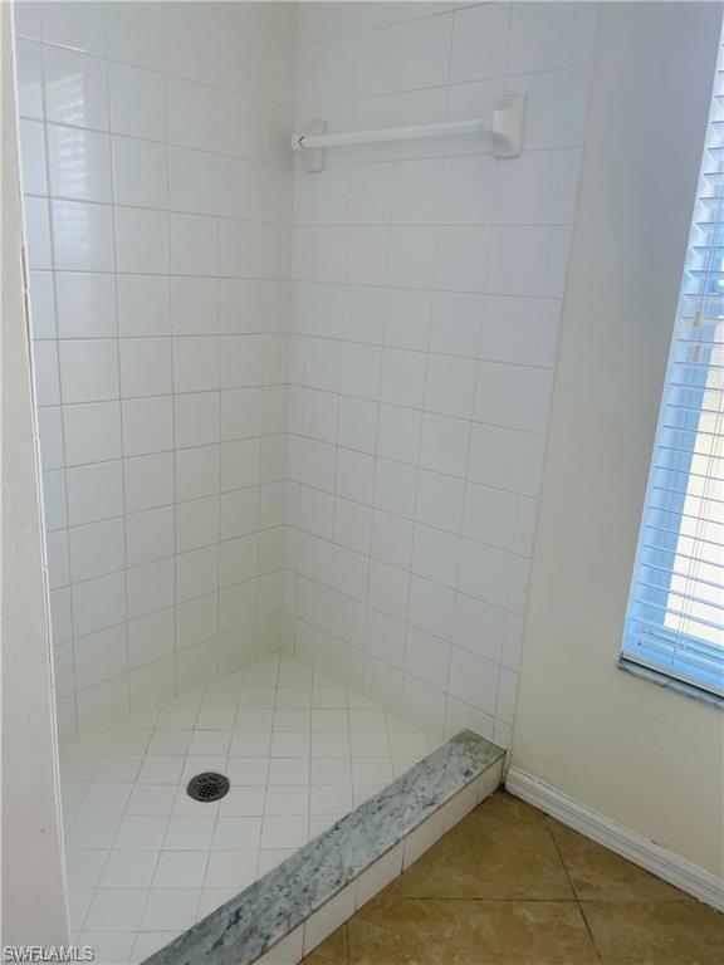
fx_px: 725
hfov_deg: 53.1
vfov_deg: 67.3
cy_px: 482
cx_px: 362
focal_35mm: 26
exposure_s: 1/121
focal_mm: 4.2
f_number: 1.6
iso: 80
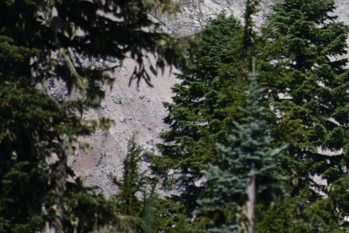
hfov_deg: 2.7
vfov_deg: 1.8
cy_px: 57
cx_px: 416
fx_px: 7362
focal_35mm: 759
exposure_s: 1/640
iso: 110
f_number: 5.6
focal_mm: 300
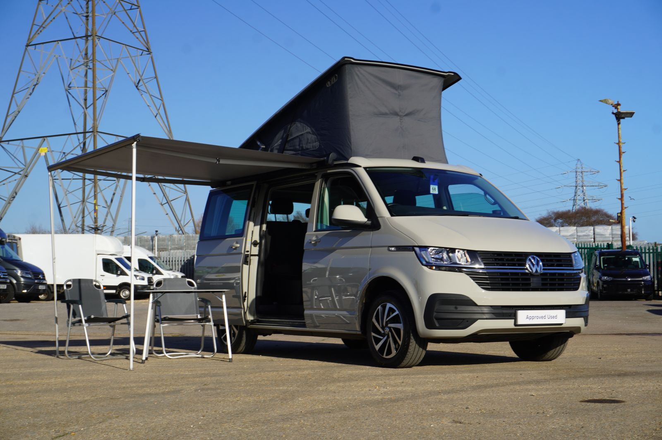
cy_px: 220
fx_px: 1020
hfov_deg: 36.0
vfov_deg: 24.4
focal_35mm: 56
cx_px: 331
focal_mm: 37
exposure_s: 1/125
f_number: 10
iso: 100
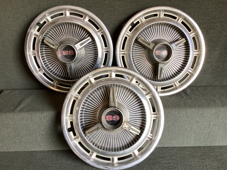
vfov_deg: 44.1
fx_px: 210
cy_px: 83
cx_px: 116
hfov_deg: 56.8
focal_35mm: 32
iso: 64
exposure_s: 1/50
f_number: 2.4
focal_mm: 3.3
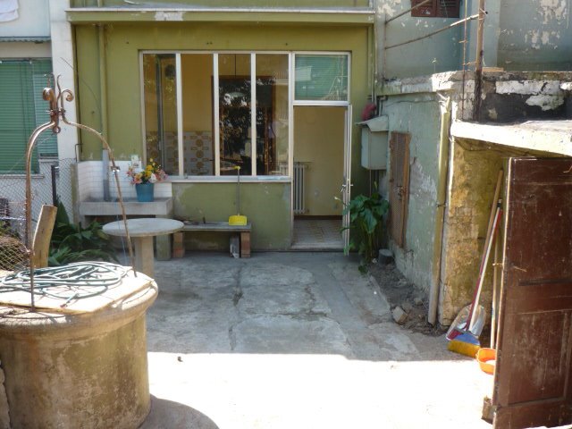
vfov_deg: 42.9
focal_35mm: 33
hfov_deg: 55.4
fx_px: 545
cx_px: 286
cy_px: 214
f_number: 2.8
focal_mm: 5.5
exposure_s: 1/250
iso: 100
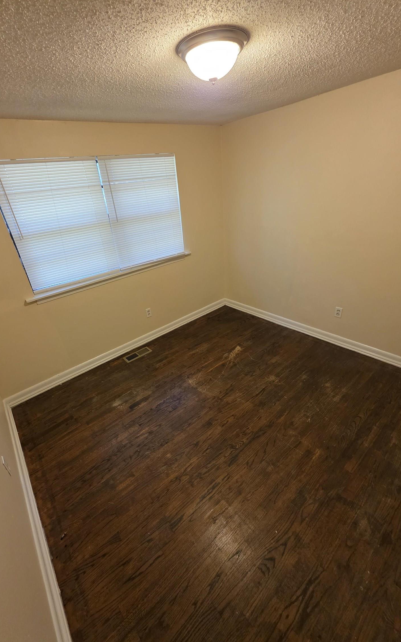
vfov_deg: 105.3
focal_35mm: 14
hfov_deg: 78.5
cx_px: 187
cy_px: 325
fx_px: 245
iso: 500
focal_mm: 2.2
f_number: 1.9
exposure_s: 1/100
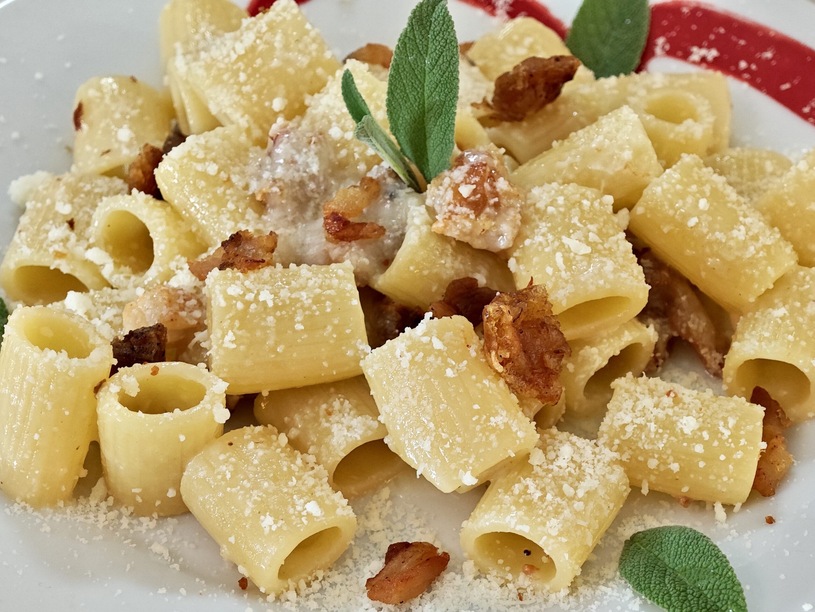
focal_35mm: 60
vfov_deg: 24.4
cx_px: 408
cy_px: 306
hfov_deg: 32.2
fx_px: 1413
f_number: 2
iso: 800
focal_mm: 9
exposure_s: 1/100
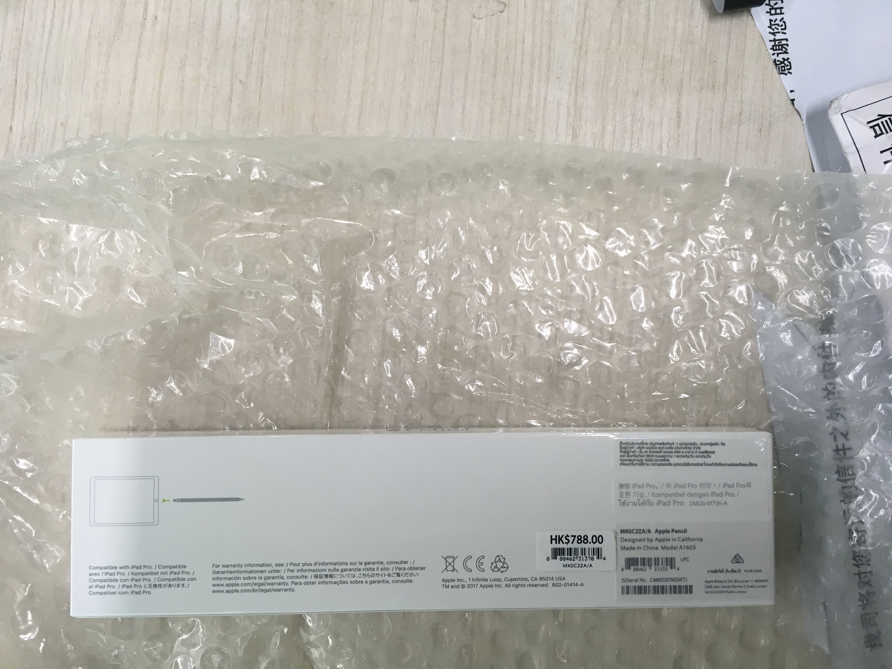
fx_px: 747
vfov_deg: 48.2
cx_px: 446
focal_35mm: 29
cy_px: 334
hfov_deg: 61.7
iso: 80
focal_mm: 4.15
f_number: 2.2
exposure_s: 1/33
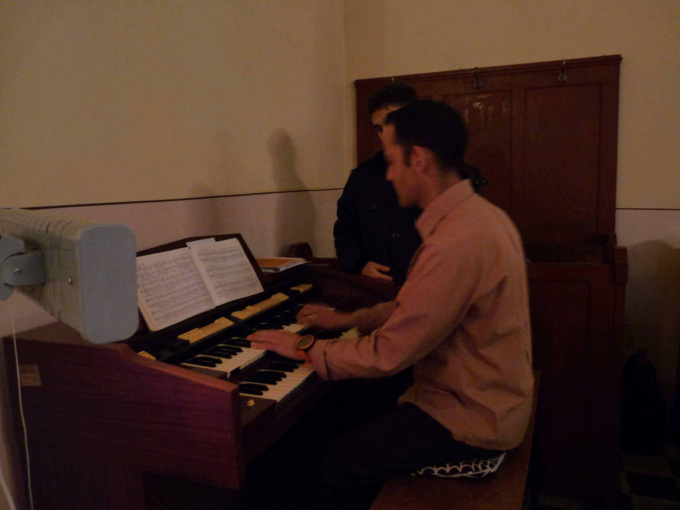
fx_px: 530
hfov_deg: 65.3
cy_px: 255
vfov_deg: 51.4
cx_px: 340
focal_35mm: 27
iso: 400
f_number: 2.8
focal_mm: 4.8
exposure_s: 1/8
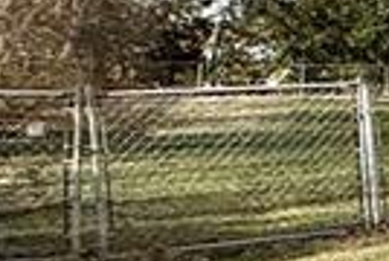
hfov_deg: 9.1
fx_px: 1202
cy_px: 75
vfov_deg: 12.4
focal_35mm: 111
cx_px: 1425
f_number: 2.2
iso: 50
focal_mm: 2.22
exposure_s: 1/2410
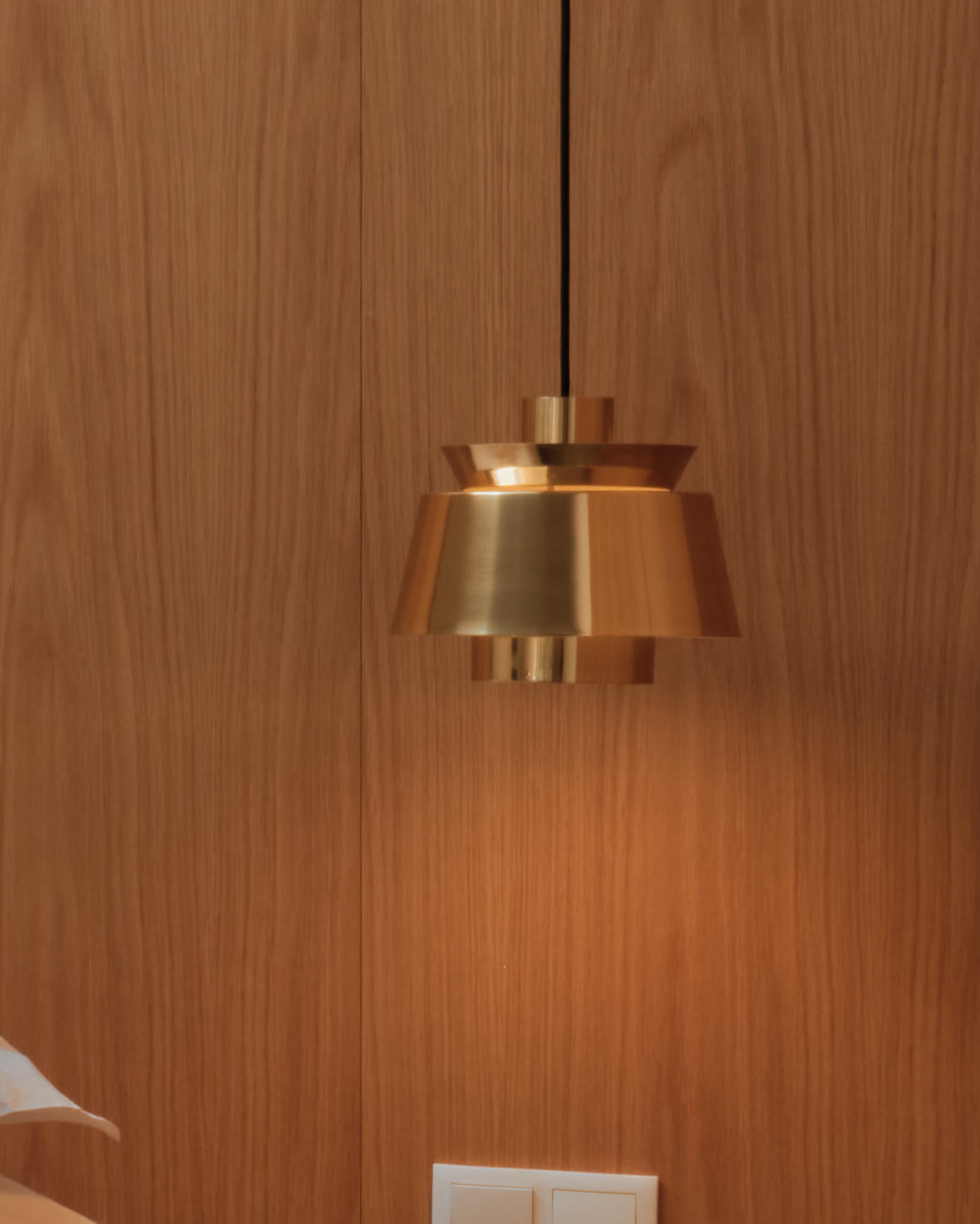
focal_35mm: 145
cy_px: 678
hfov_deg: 8.1
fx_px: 5257
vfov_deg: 13.3
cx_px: -2495
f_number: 7.1
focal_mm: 18
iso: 125
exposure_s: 1/13
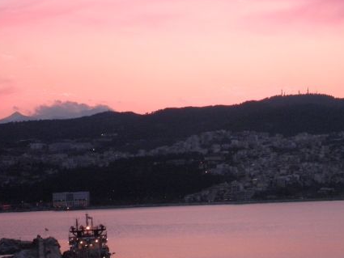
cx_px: 250
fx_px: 1093
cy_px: 187
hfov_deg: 17.8
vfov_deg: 13.4
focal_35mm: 110
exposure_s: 1/100
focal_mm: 13
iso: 250
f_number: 4.7
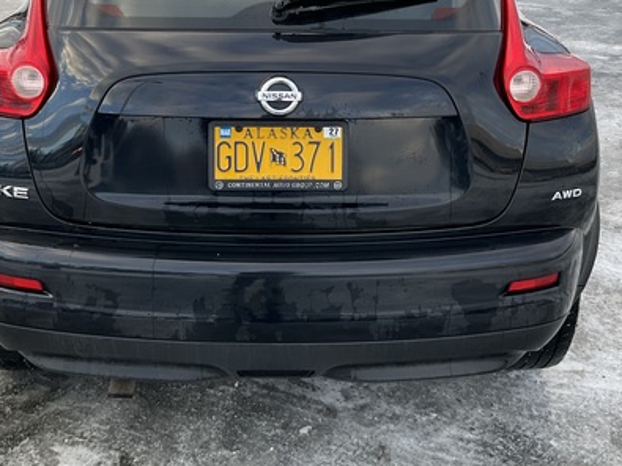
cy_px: 134
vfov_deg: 30.5
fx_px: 844
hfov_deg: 40.4
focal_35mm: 47
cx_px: 272
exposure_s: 1/122
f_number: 1.8
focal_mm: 3
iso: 20
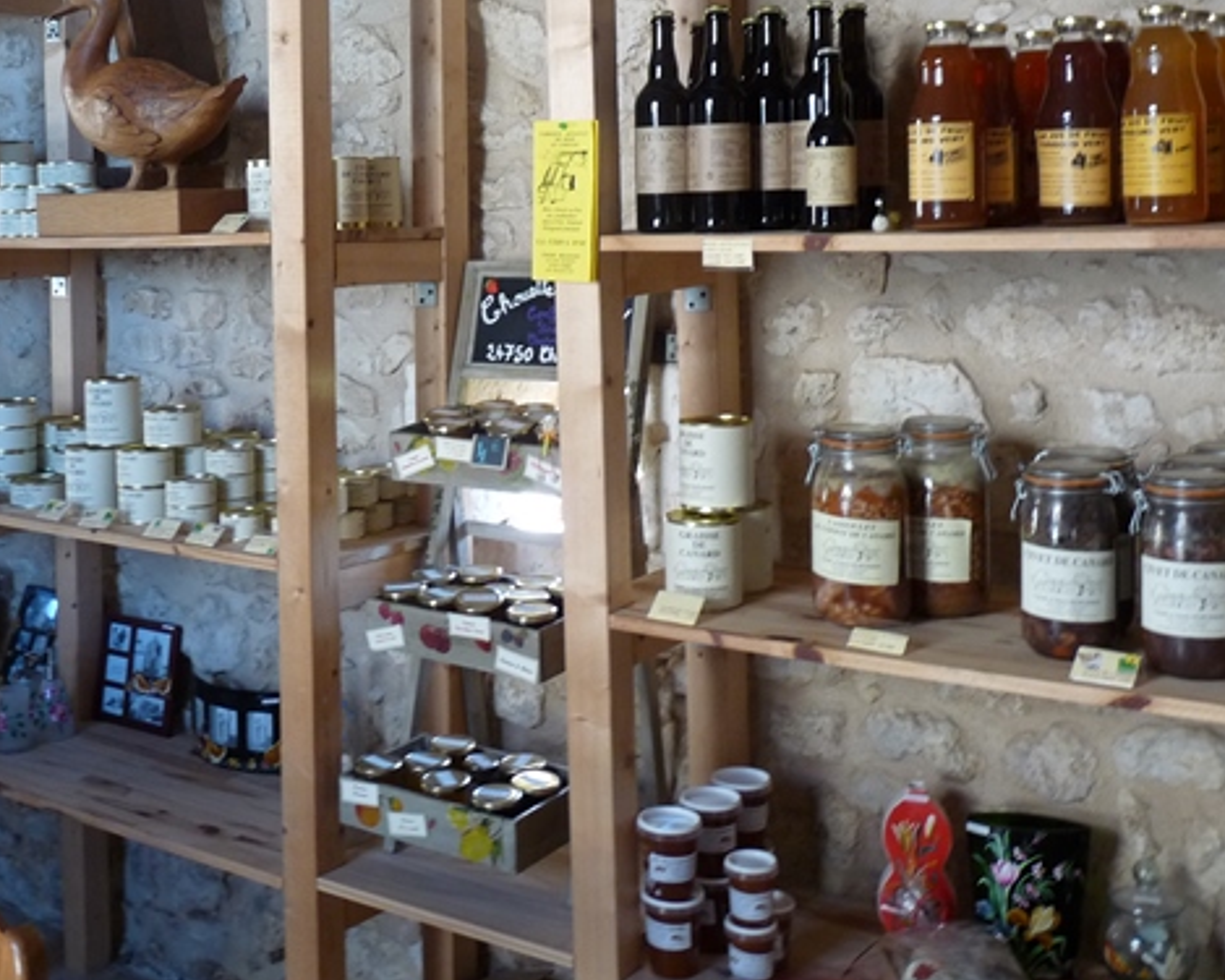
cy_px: 303
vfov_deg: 33.0
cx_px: 405
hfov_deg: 40.6
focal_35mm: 45
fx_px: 1631
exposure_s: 1/30
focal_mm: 4.8
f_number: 2.8
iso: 200
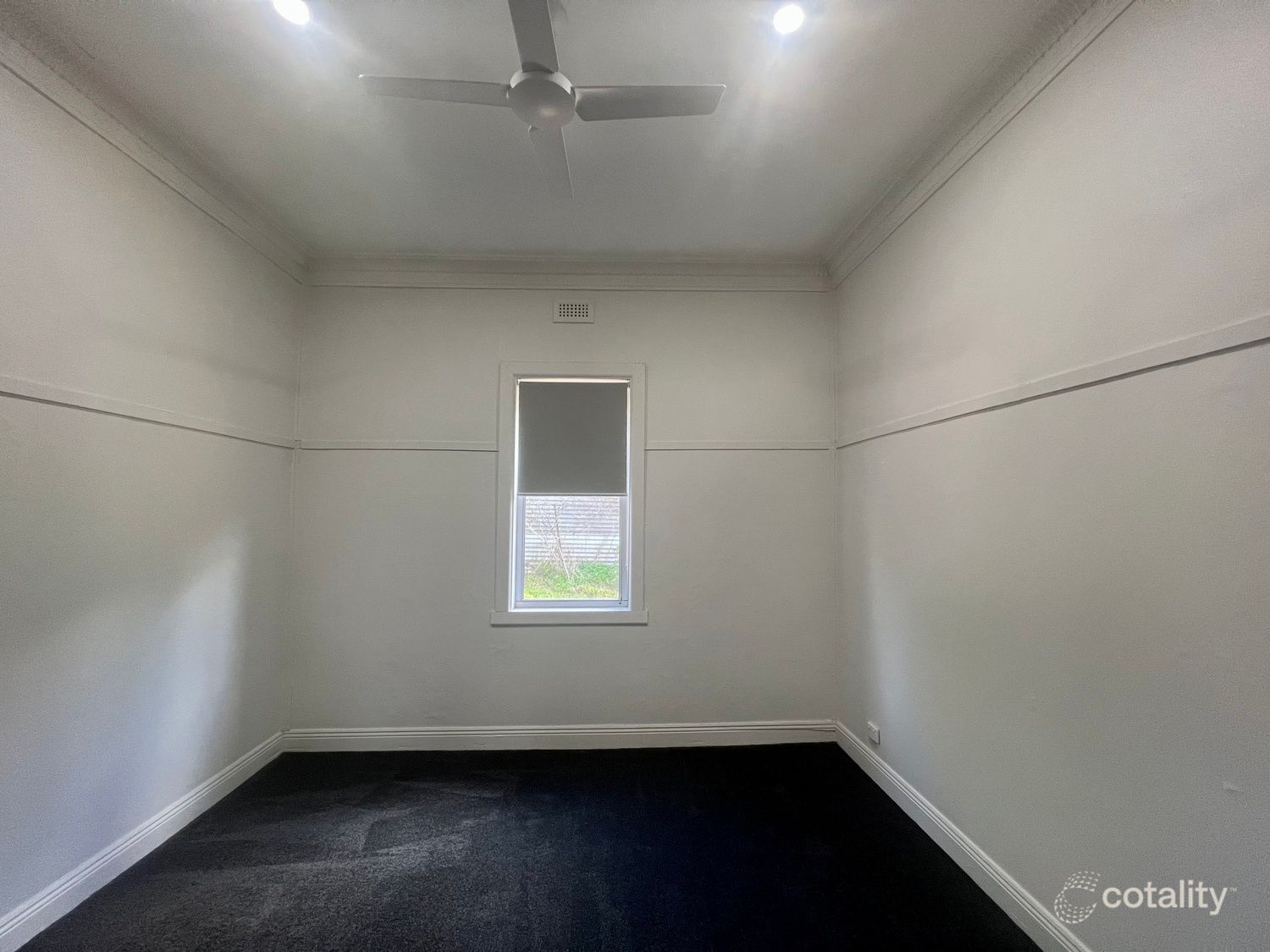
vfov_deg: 89.9
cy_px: 476
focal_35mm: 13
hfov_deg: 106.2
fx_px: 477
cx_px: 635
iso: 200
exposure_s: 1/100
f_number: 1.8
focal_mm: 1.57
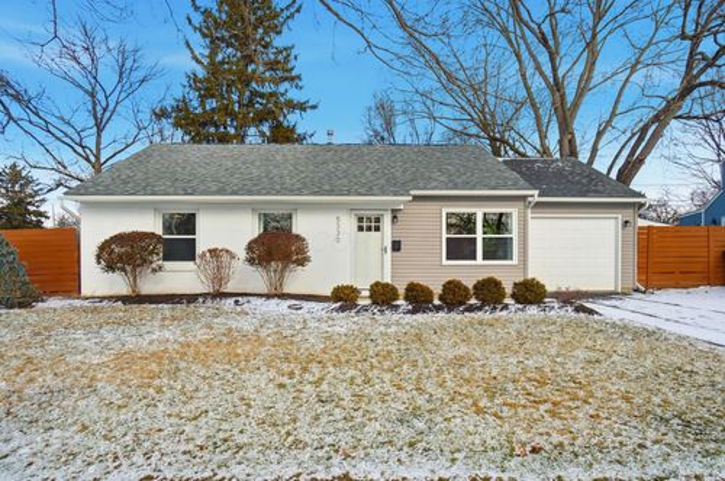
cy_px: 240
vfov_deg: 59.4
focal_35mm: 21
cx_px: 362
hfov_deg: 81.3
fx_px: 422
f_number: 4
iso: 100
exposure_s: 1/4000
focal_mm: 14
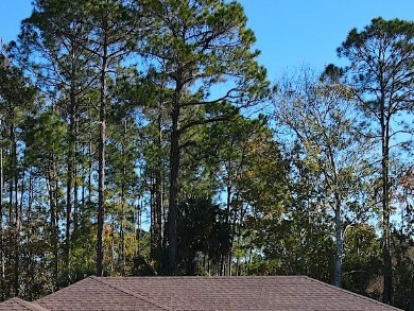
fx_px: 754
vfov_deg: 22.4
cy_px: 316
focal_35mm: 63
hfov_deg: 30.7
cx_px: 187
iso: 100
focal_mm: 4.5
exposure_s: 1/500
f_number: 2.8
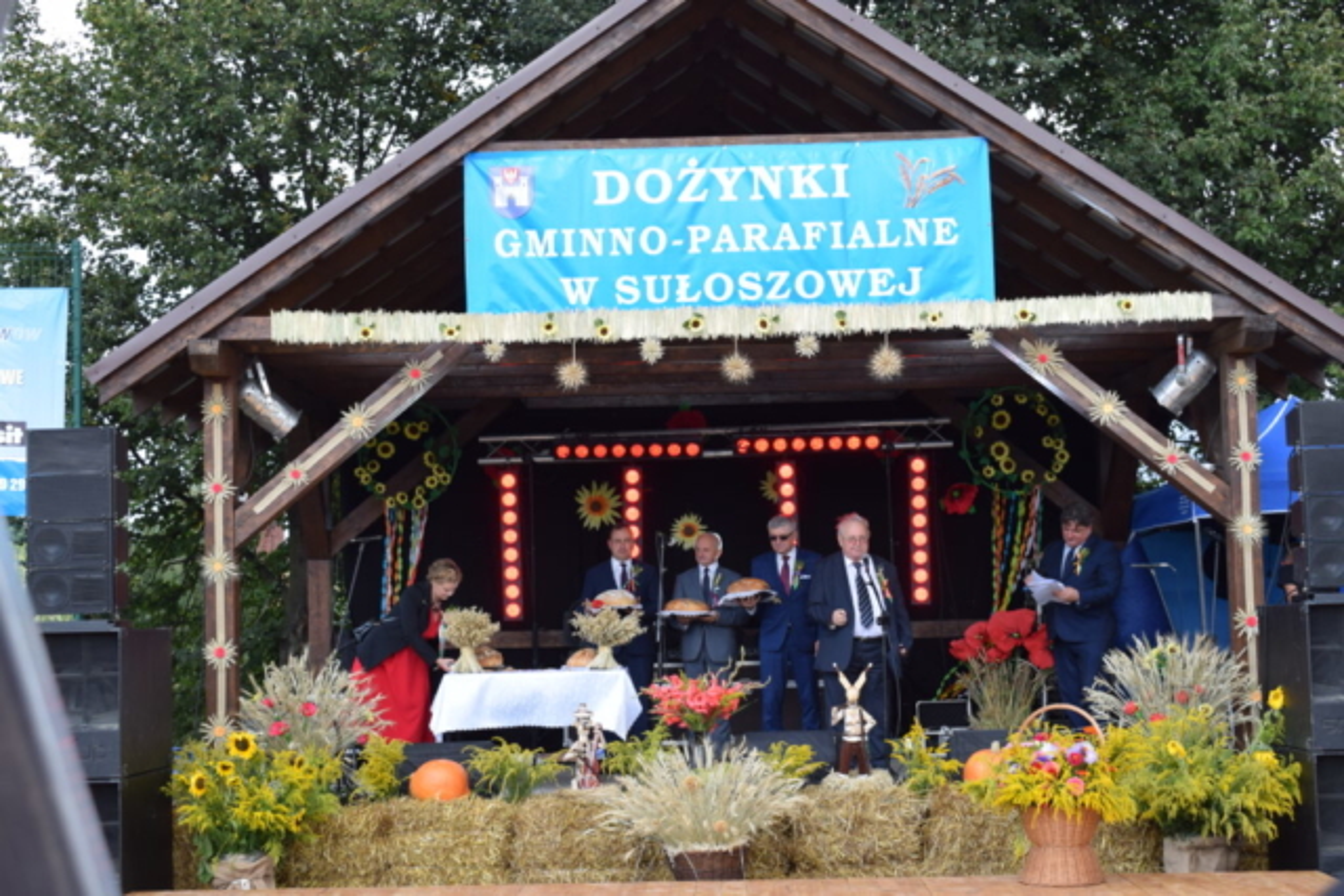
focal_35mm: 57
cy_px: 448
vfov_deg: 23.8
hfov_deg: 35.0
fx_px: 2128
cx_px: 672
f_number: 8
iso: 400
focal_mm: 38
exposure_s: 1/250
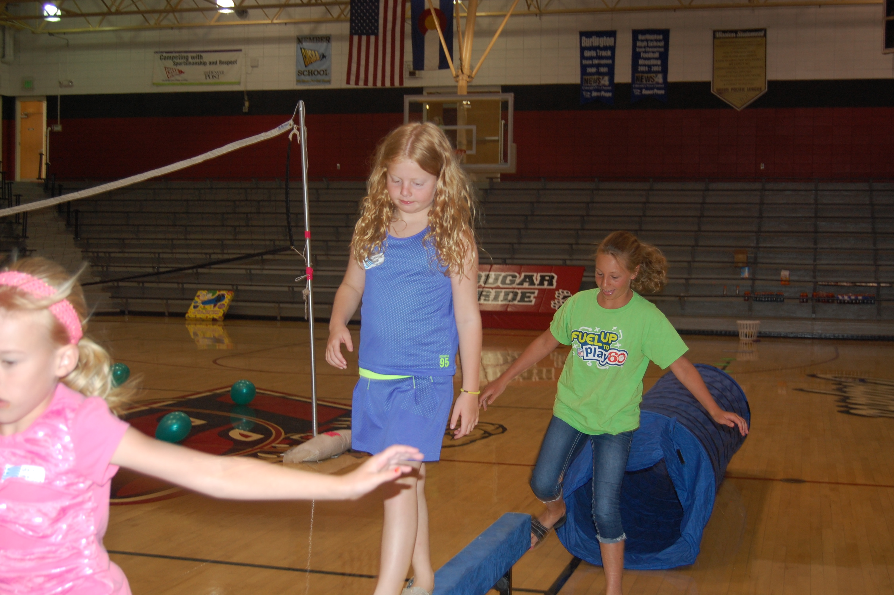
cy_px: 298
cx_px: 447
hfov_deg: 38.9
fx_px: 1265
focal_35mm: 51
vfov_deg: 26.4
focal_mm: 34
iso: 400
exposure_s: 1/60
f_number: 4.5
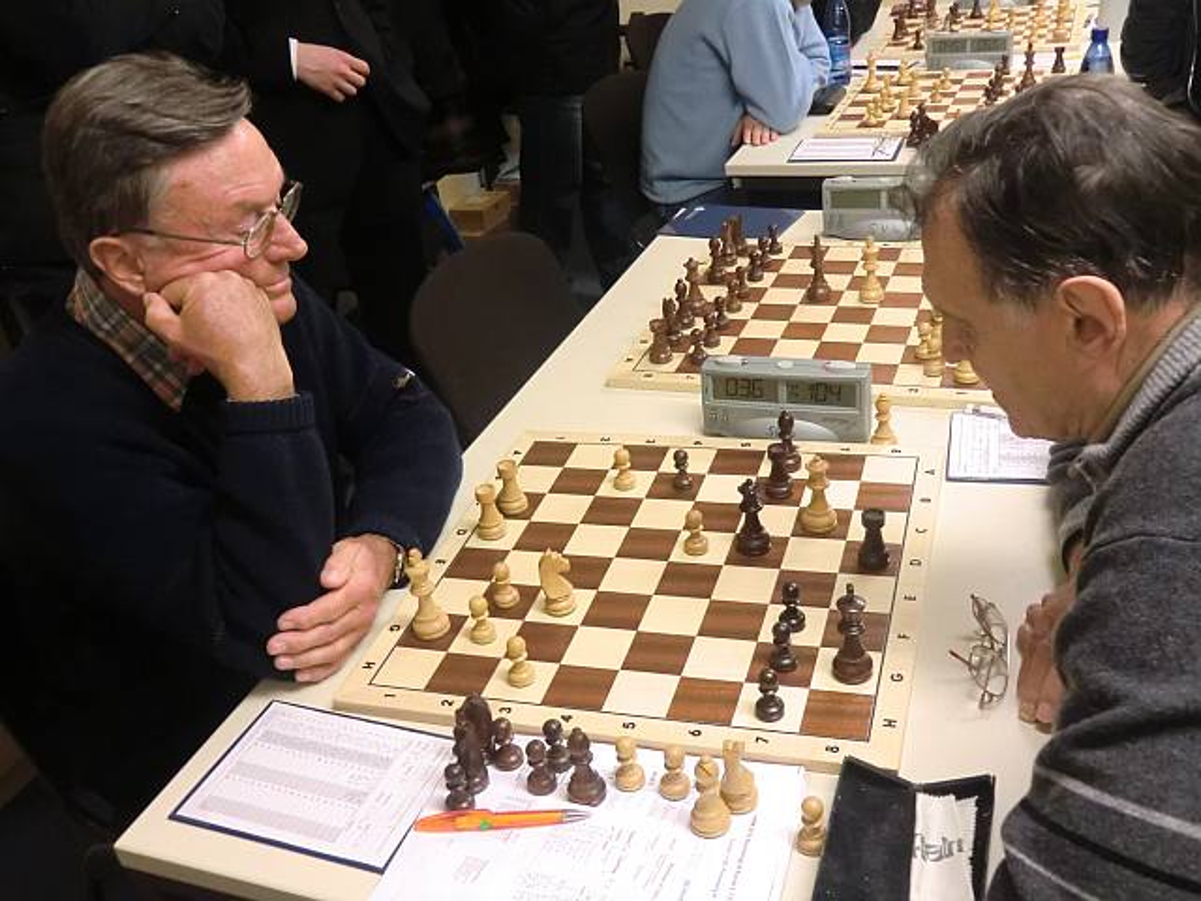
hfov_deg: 54.0
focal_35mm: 34
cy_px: 450
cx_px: 600
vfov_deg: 41.8
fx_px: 1180
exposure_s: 1/50
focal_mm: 6.1
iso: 800
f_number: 3.6
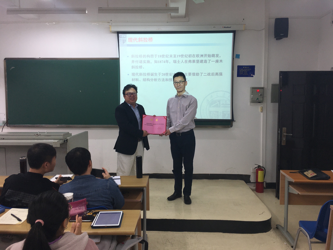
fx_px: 279
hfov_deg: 61.7
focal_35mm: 29
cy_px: 125
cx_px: 166
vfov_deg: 48.2
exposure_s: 1/50
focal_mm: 4.15
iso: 25
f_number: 2.2
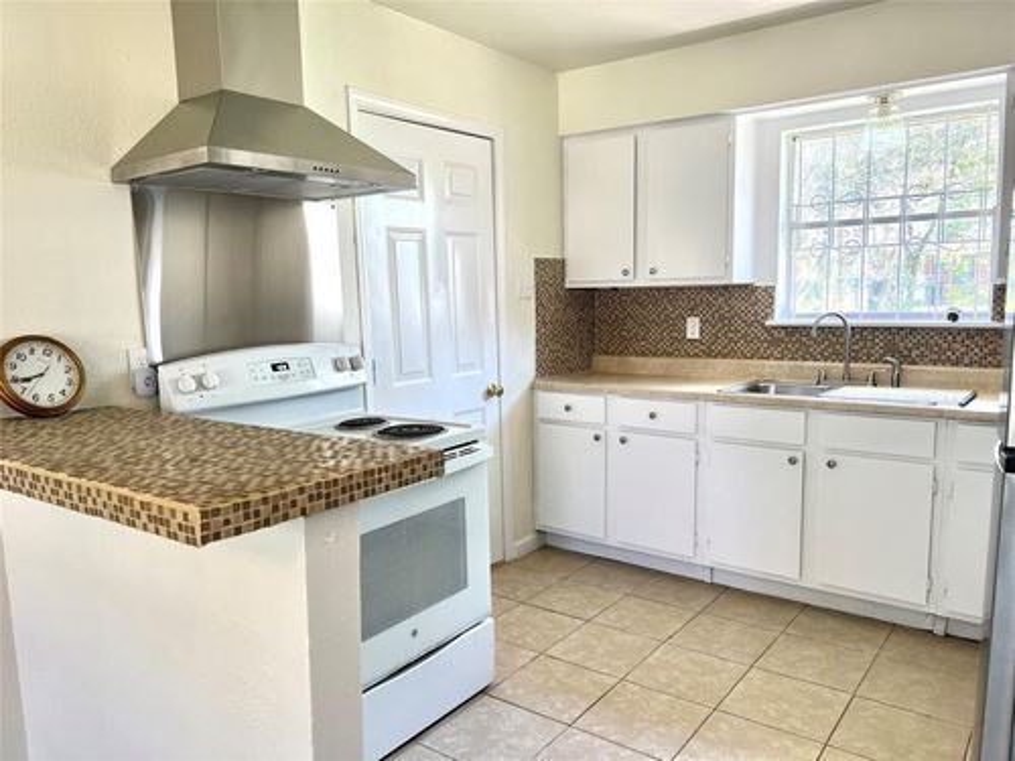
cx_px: 508
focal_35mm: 26
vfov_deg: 53.1
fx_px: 762
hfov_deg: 67.3
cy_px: 380
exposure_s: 1/120
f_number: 1.5
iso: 64
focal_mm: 5.7
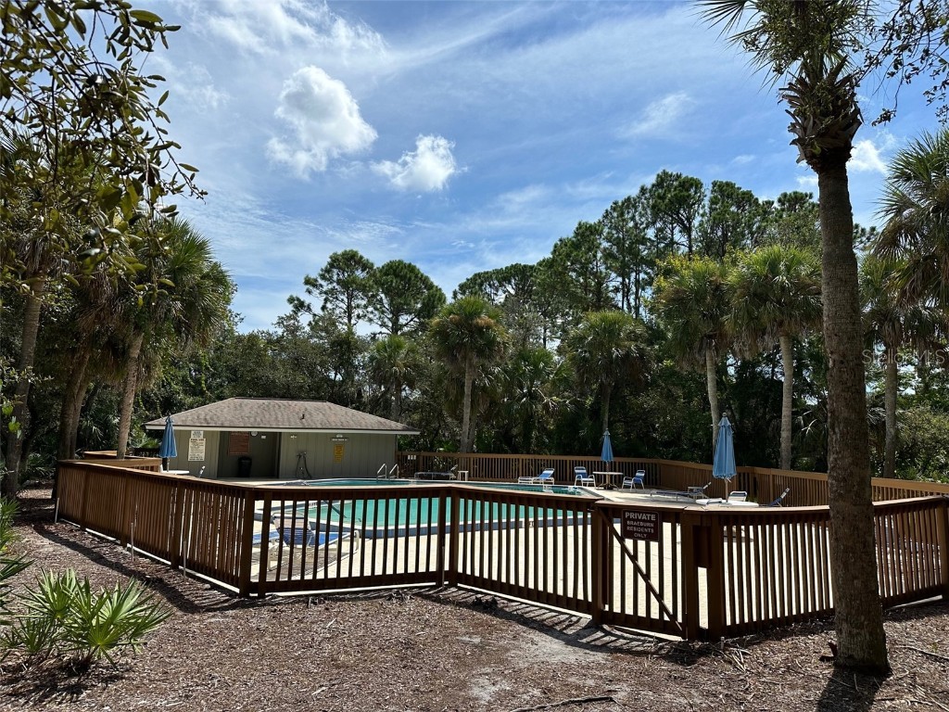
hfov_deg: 71.6
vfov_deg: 56.8
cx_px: 474
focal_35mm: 24
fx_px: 658
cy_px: 356
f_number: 1.78
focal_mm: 6.86
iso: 80
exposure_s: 1/7042
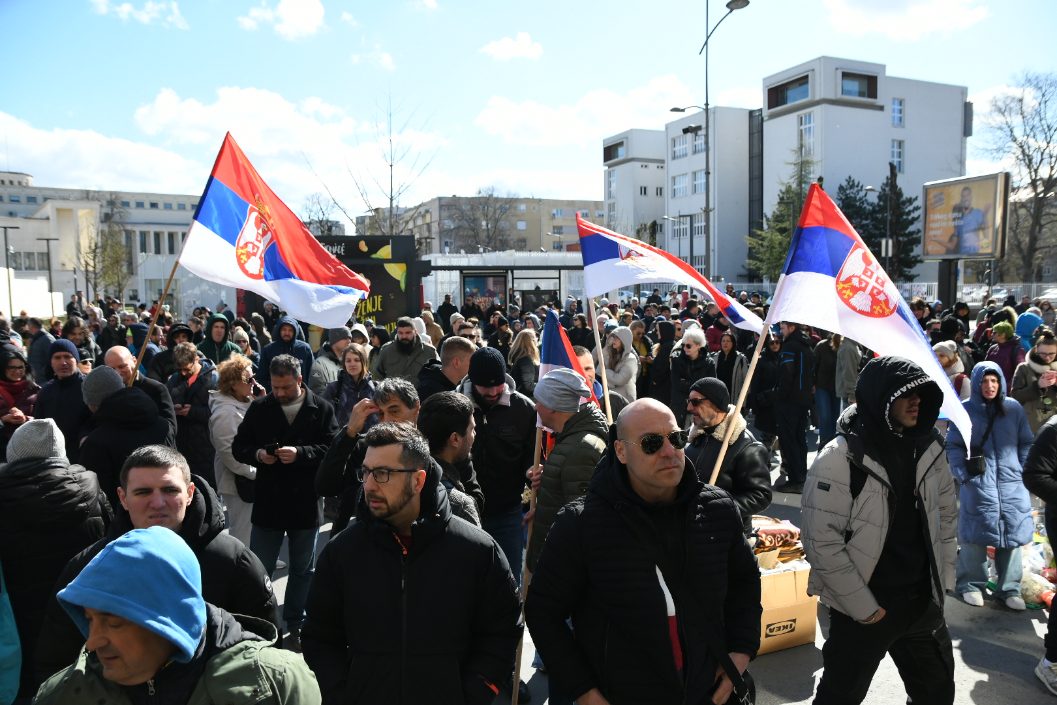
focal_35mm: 25
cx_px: 528
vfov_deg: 51.3
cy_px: 352
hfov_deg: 71.5
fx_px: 734
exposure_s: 1/2000
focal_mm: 17
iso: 400
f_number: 4
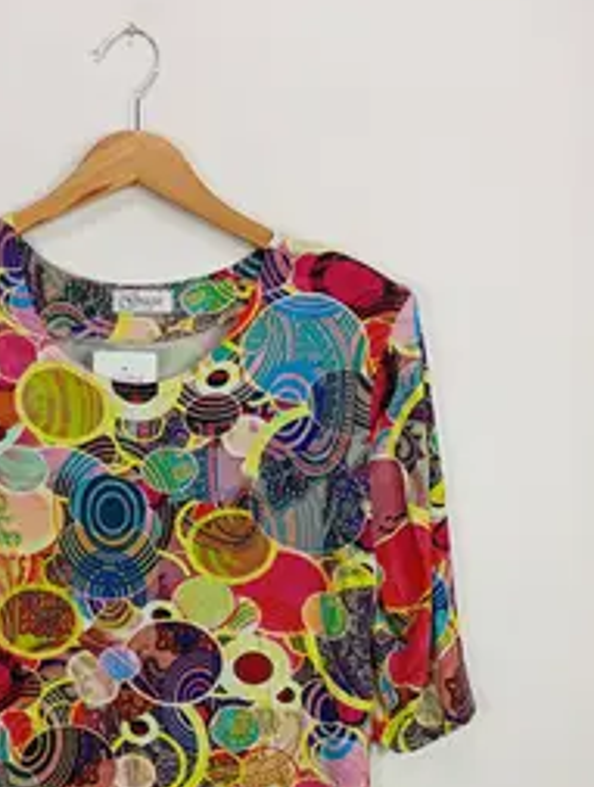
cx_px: 140
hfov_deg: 32.3
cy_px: 557
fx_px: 1002
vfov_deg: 42.0
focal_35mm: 44
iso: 90
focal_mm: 4.22
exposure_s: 1/100
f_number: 1.8
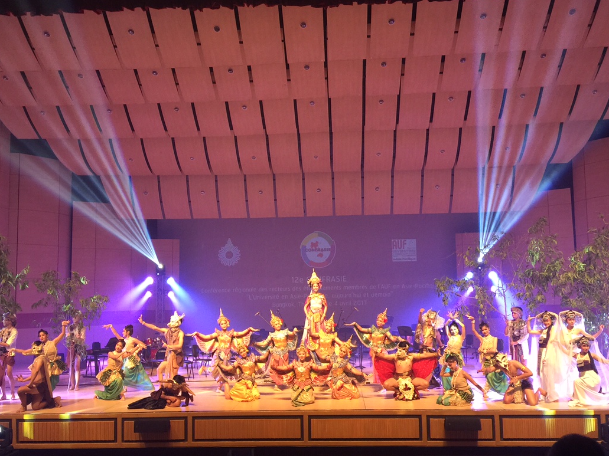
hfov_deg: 51.4
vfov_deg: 39.6
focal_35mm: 36
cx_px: 304
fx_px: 633
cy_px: 241
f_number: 2.2
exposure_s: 1/15
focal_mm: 4.15
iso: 64
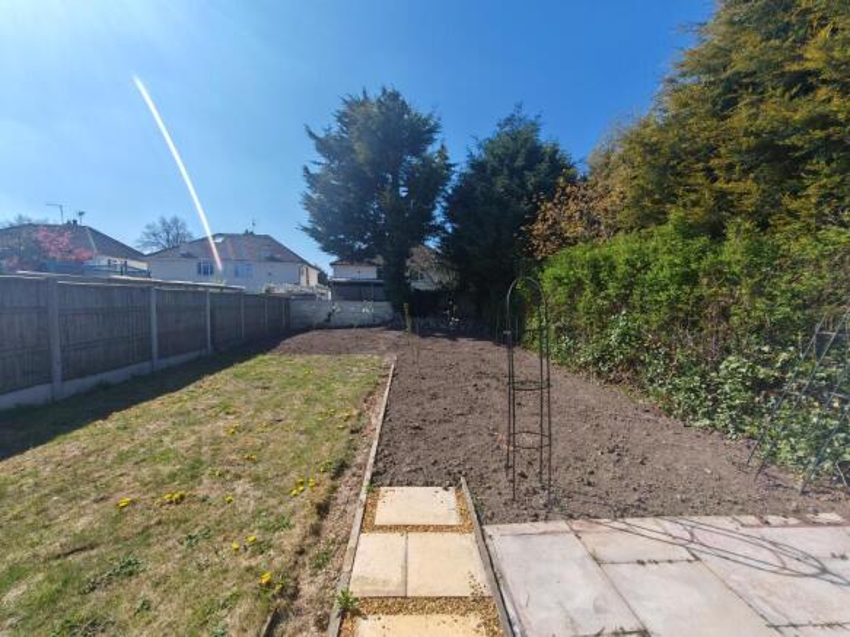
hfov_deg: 106.2
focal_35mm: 13
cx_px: 425
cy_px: 318
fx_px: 319
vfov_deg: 89.9
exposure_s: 1/1100
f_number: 2
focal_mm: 1.82
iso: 50
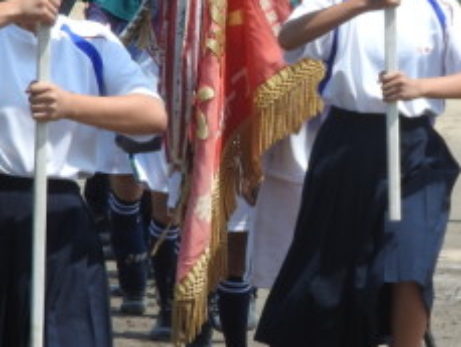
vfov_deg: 3.2
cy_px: 125
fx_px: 6289
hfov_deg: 4.2
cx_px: 473
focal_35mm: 472
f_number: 5.3
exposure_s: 1/500
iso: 100
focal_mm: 32.2
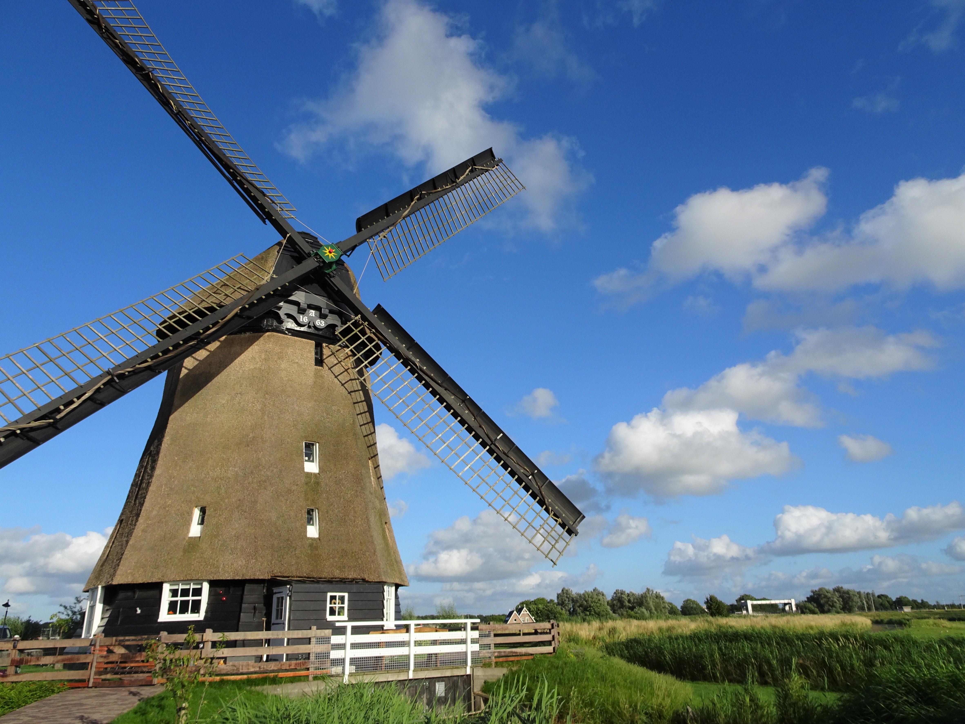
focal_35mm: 24
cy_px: 362
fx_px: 669
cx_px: 482
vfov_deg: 56.8
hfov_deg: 71.6
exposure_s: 1/1000
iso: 80
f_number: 3.5
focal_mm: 4.1
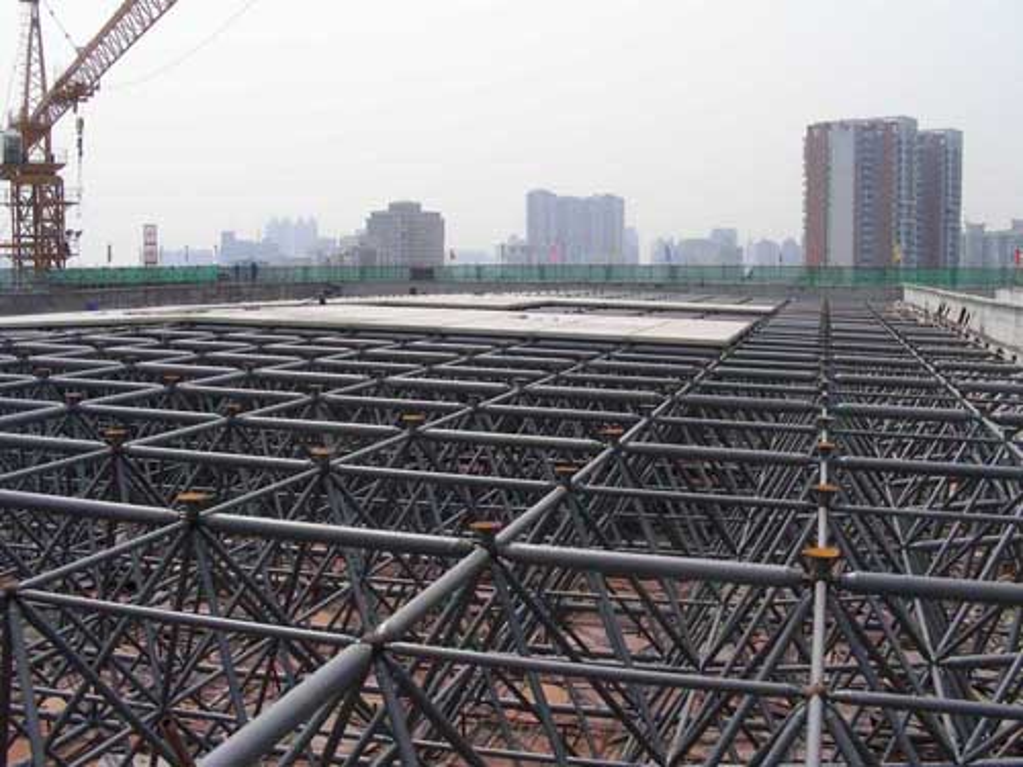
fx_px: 1123
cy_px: 384
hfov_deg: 49.0
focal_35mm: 38
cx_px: 512
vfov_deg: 37.7
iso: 50
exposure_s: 1/422
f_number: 5.6
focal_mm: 6.3
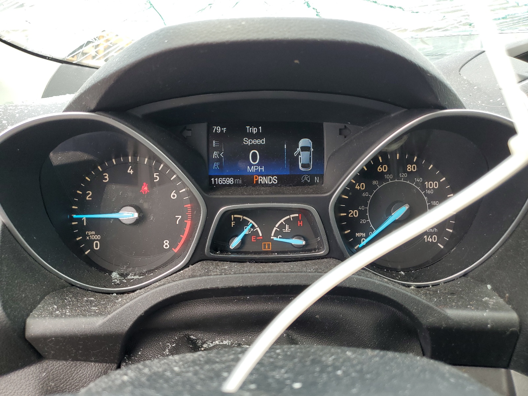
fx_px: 397
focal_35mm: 26
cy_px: 198
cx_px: 264
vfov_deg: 53.1
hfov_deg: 67.3
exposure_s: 1/185
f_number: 1.5
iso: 50
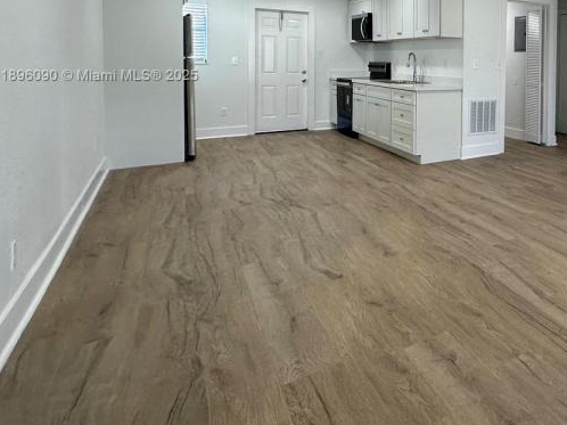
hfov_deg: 55.3
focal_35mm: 27
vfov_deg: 48.0
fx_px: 442
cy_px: 76
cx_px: 526
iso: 160
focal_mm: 2.22
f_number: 2.2
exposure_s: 1/120
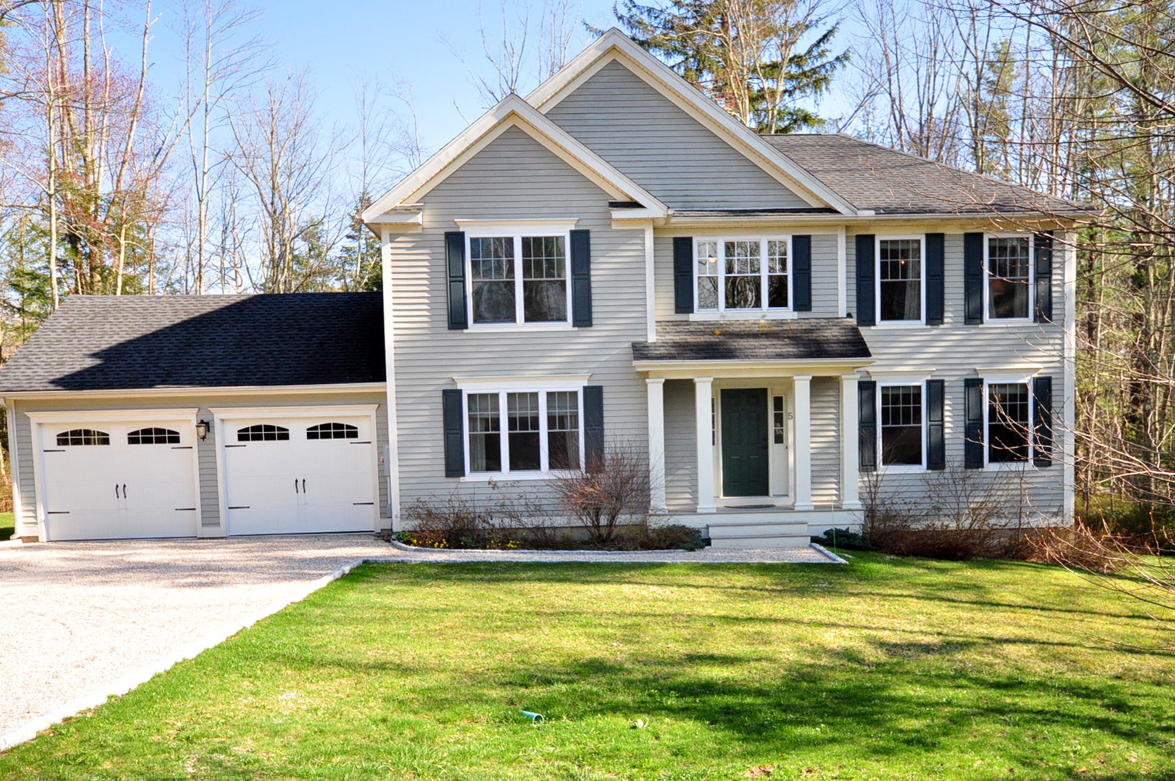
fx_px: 913
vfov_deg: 46.3
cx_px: 566
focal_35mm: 28
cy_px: 402
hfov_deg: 65.5
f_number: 8
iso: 640
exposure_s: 1/400
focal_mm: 18
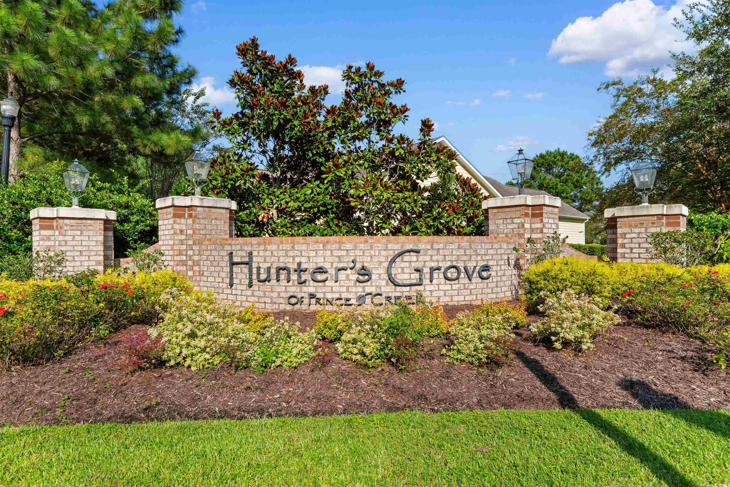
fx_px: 385
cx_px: 365
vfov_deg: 64.6
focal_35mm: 19
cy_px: 244
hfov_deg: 86.9
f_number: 9
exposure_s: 1/320
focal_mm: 13
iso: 100
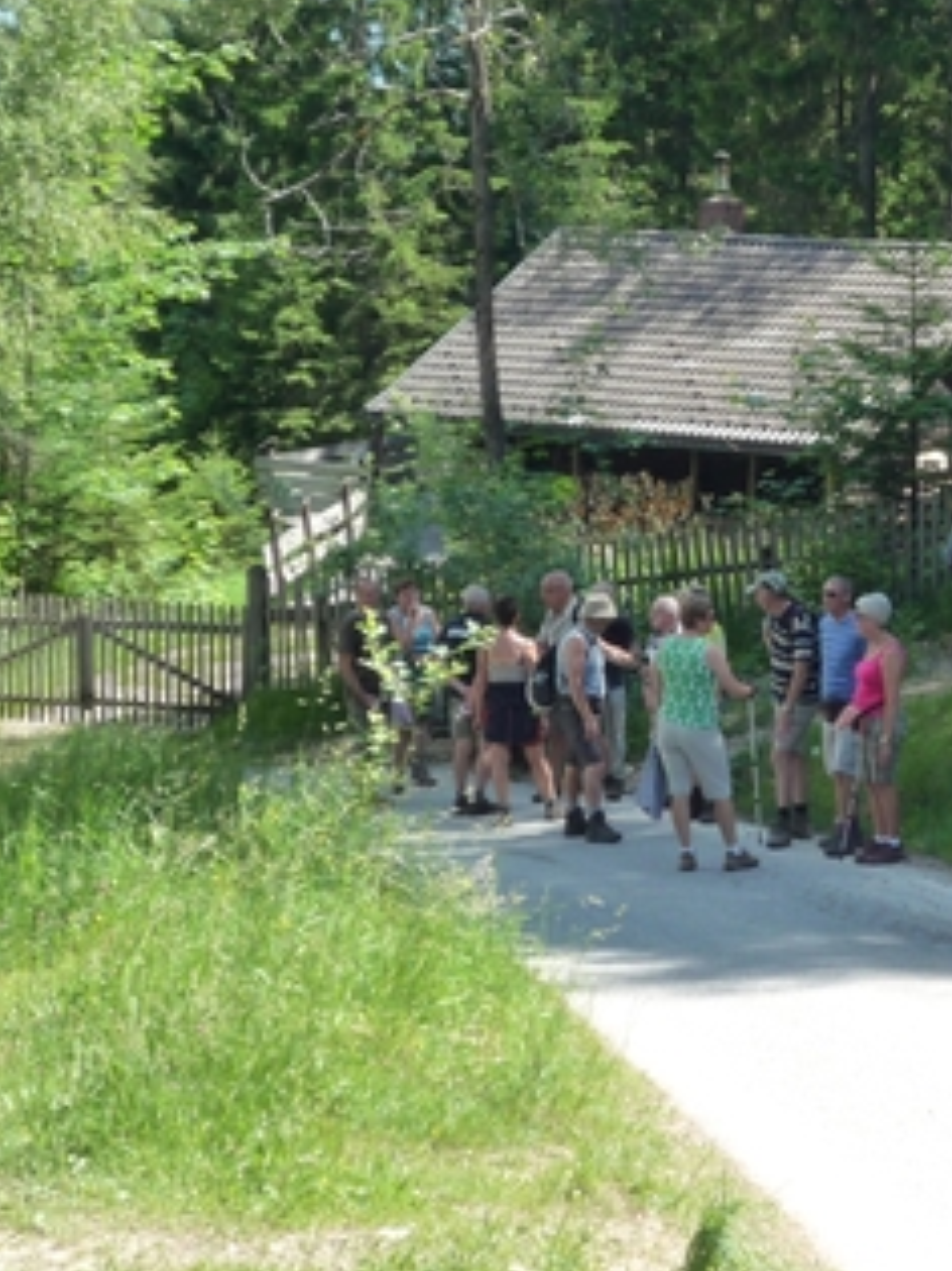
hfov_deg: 14.4
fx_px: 3706
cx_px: 1004
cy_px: 601
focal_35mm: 101
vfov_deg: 19.5
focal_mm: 9.3
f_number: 4.3
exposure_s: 1/250
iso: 160
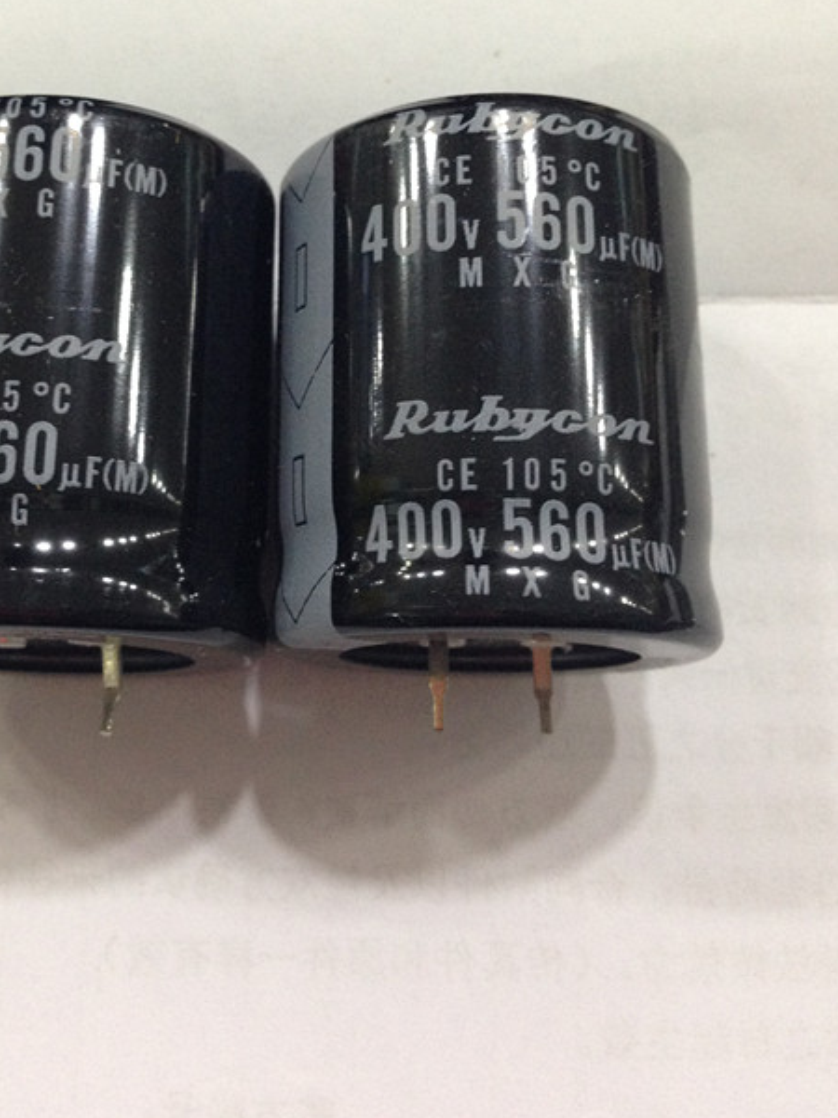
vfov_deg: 42.4
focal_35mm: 44
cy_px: 376
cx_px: 302
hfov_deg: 32.7
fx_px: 1420
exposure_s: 1/20
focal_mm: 4.12
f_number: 2.4
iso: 250
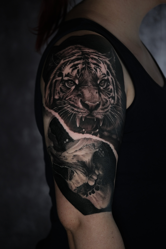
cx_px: 83
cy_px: 124
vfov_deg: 17.1
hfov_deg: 11.4
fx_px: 830
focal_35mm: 120
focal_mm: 80
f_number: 2.8
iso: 1250
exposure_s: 1/180
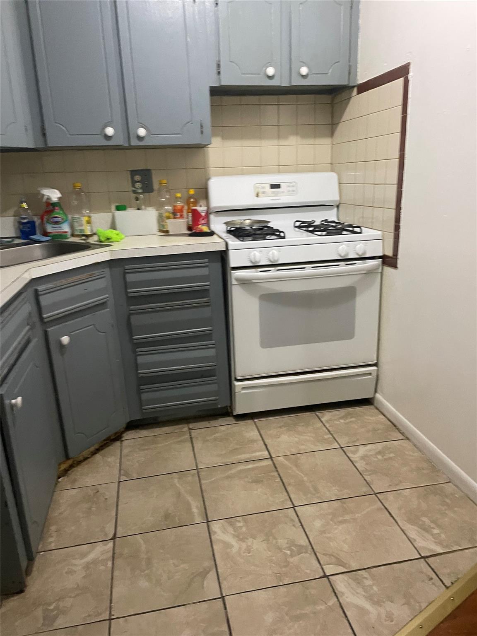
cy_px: 318
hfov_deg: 53.1
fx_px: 478
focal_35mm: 26
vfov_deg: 67.3
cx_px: 238
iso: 400
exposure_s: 1/60
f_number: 1.6
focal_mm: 4.2
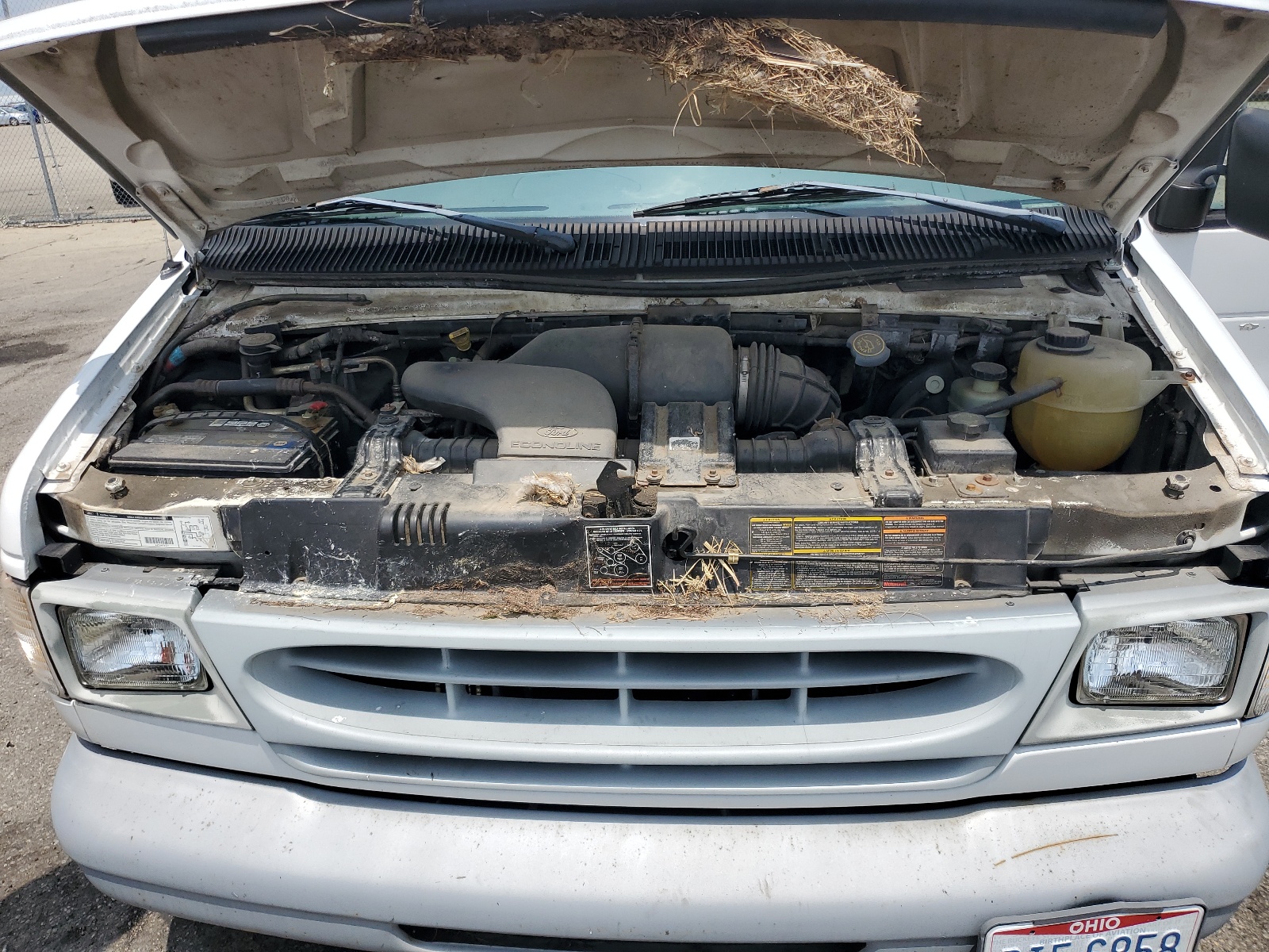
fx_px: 953
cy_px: 476
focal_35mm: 26
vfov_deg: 53.1
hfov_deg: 67.3
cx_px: 634
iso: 50
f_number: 1.5
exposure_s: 1/5000
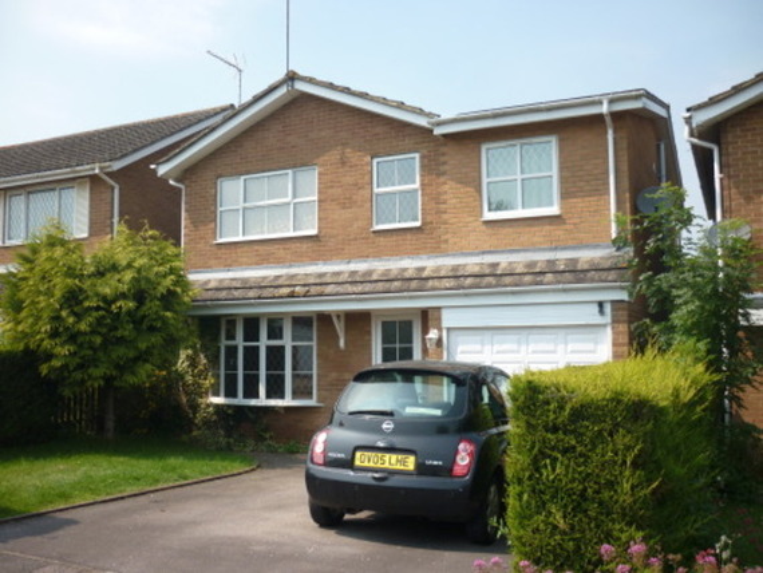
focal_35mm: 33
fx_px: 728
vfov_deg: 43.0
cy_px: 286
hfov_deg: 55.3
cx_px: 382
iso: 100
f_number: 8
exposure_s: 1/160
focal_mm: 5.5
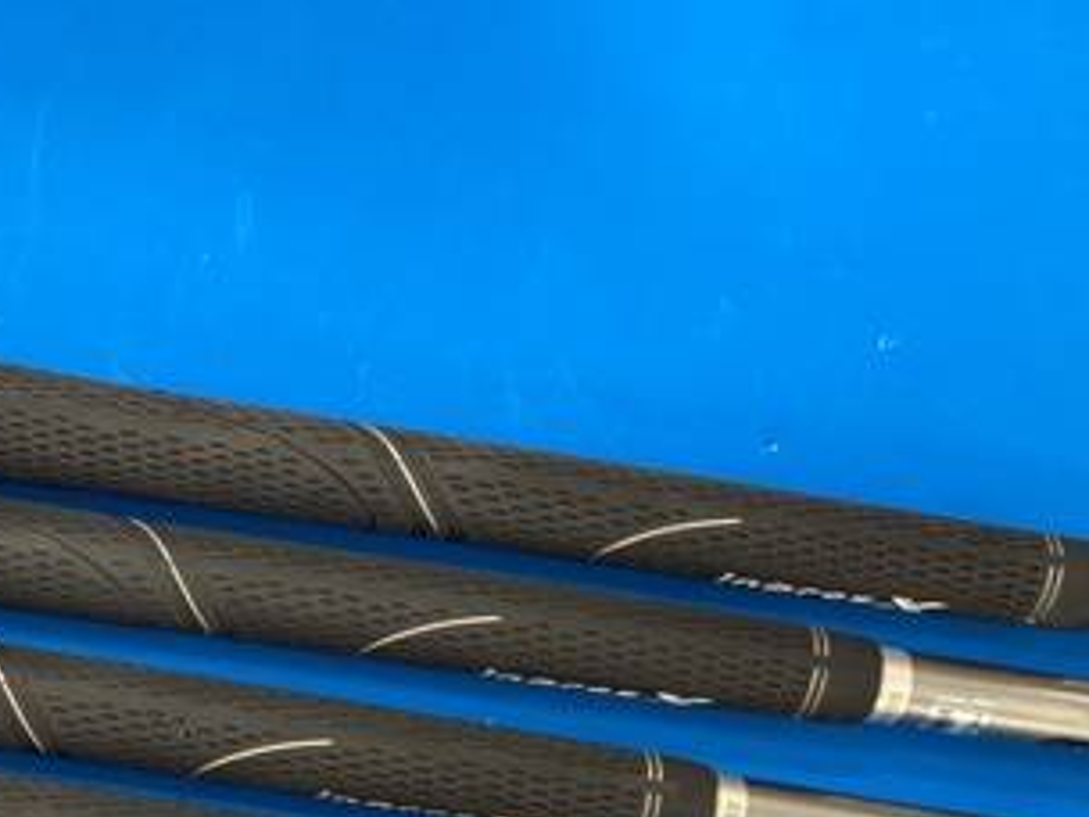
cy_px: 742
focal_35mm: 59
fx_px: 1856
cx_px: 4
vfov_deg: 24.1
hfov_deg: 30.4
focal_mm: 3.99
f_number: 1.8
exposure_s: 1/50
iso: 80
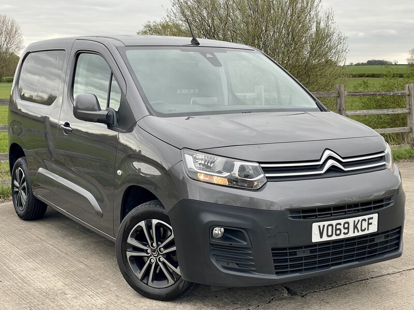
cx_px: 207
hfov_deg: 36.8
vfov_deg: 28.0
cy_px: 155
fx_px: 622
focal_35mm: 52
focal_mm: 6
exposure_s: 1/99
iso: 25
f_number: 2
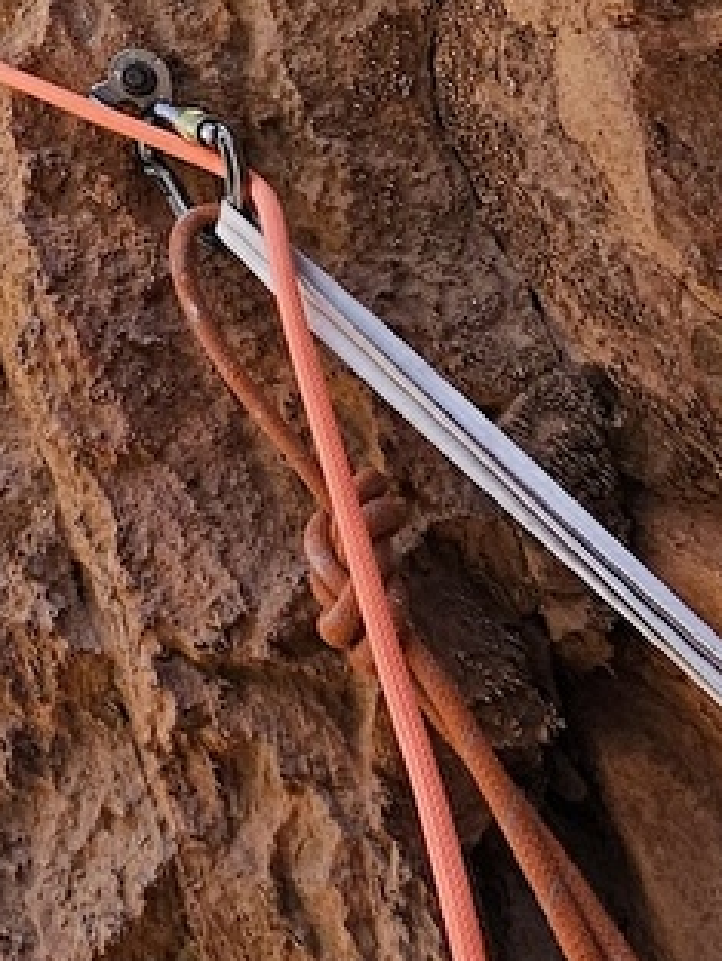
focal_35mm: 54
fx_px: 1501
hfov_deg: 19.6
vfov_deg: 26.9
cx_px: -598
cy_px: -424
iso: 50
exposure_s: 1/1000
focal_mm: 2.2
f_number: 2.2
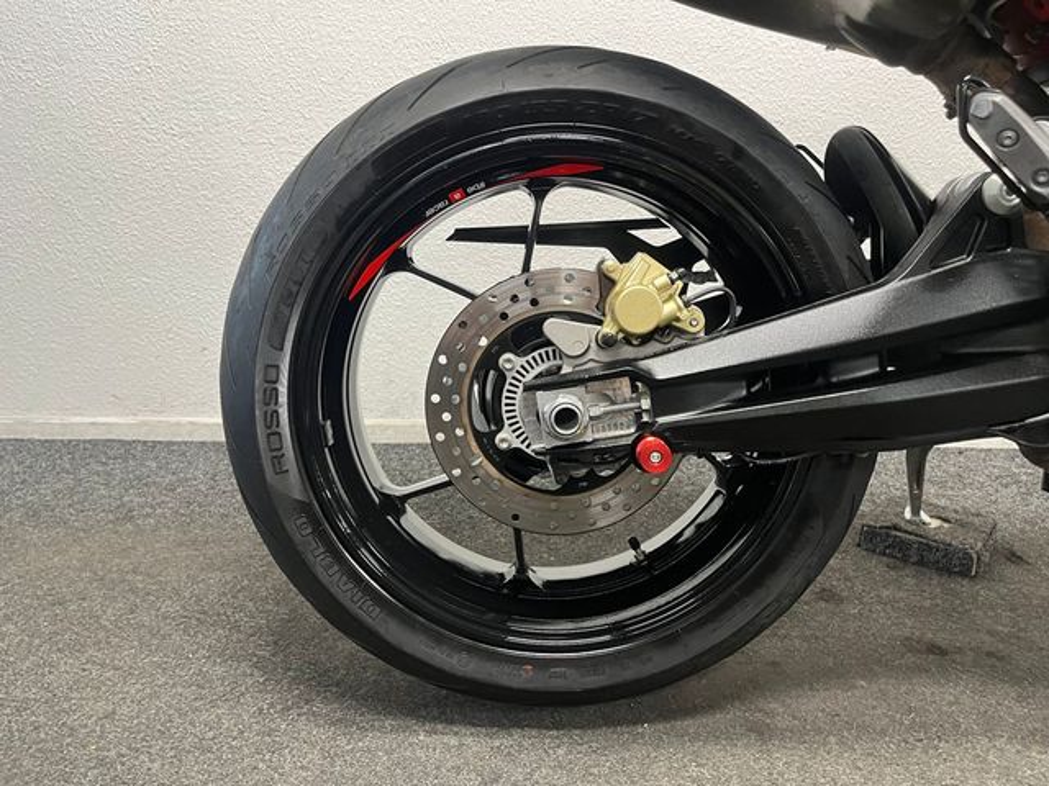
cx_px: 524
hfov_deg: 67.3
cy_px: 393
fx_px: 788
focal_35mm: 26
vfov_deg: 53.1
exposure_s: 1/50
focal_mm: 5.1
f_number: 1.6
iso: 250
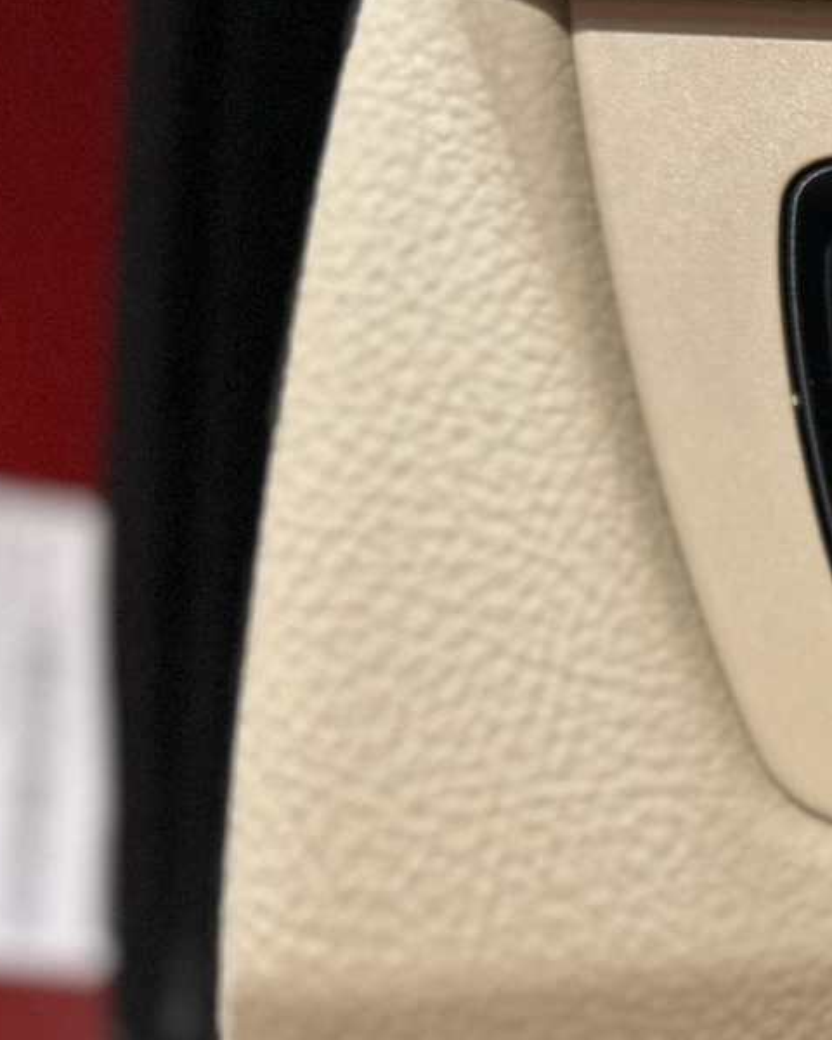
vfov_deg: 25.4
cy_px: 517
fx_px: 2308
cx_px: 1527
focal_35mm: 75
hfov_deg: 16.7
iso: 800
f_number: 1.78
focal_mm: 6.86
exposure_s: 1/40
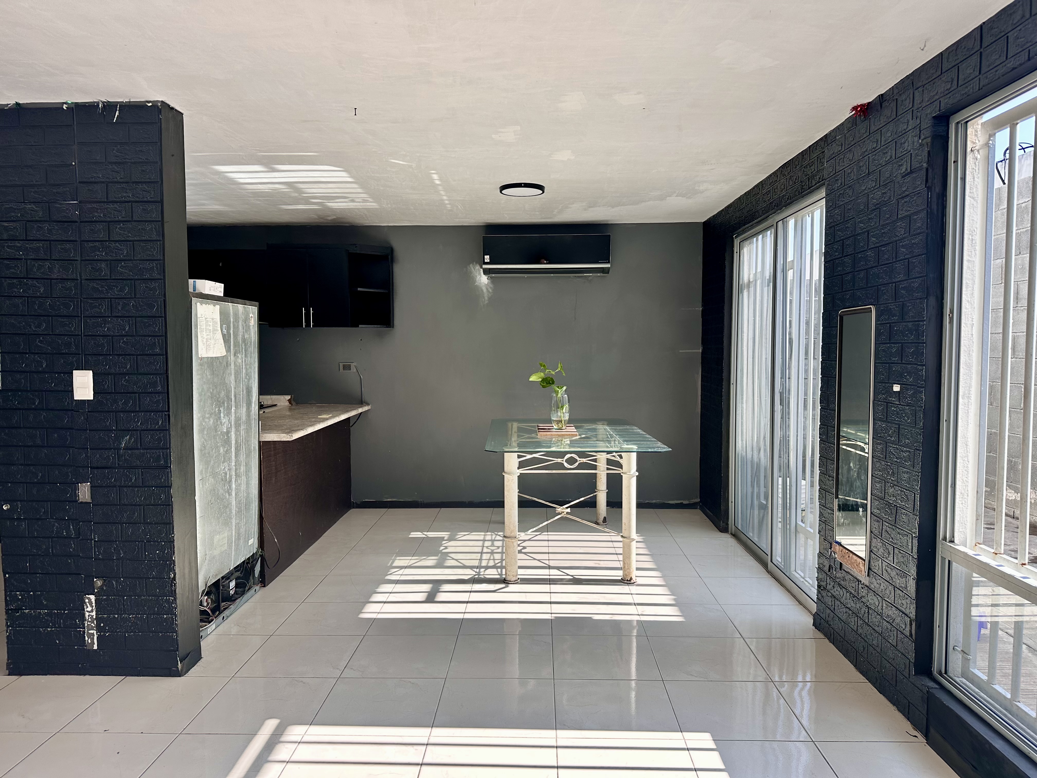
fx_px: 719
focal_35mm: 24
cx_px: 518
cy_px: 389
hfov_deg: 71.6
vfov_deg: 56.8
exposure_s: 1/810
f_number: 1.78
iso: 80
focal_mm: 6.86
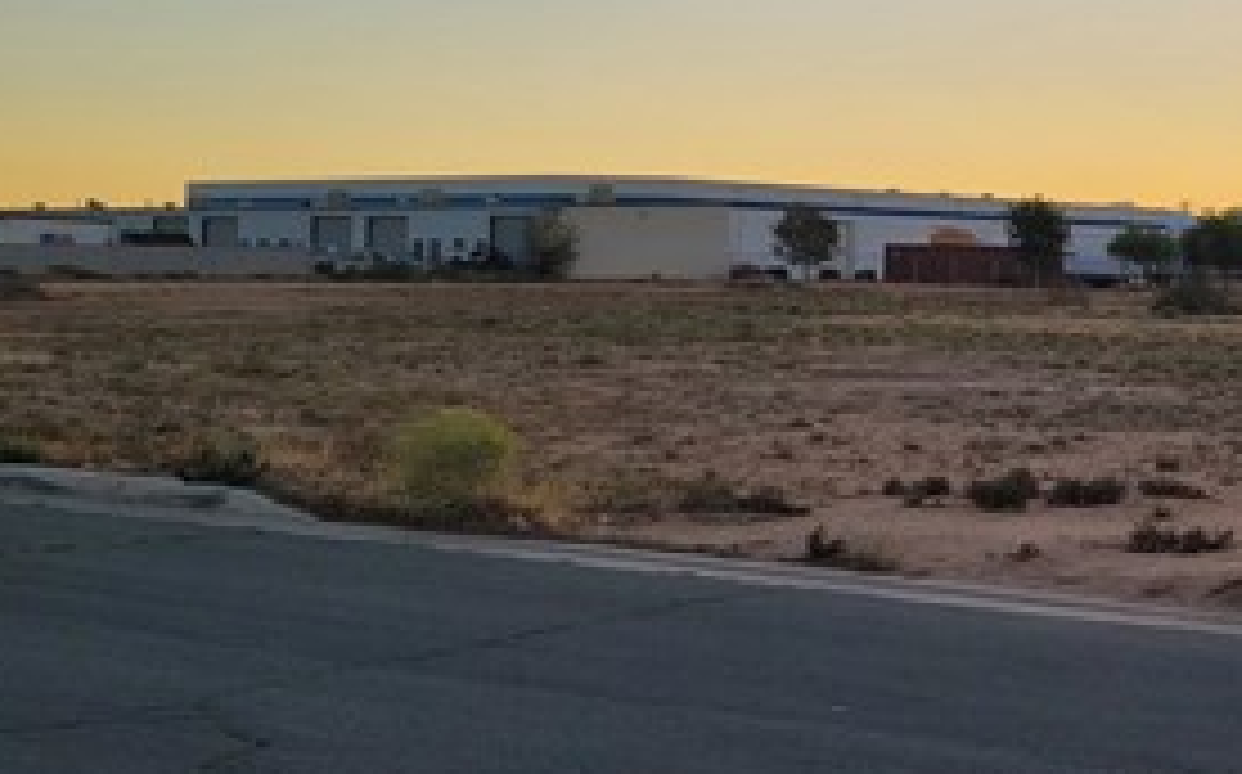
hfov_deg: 29.7
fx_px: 2165
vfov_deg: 20.1
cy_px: 194
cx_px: 1264
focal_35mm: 64
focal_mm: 5.4
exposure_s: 1/696
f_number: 1.8
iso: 40
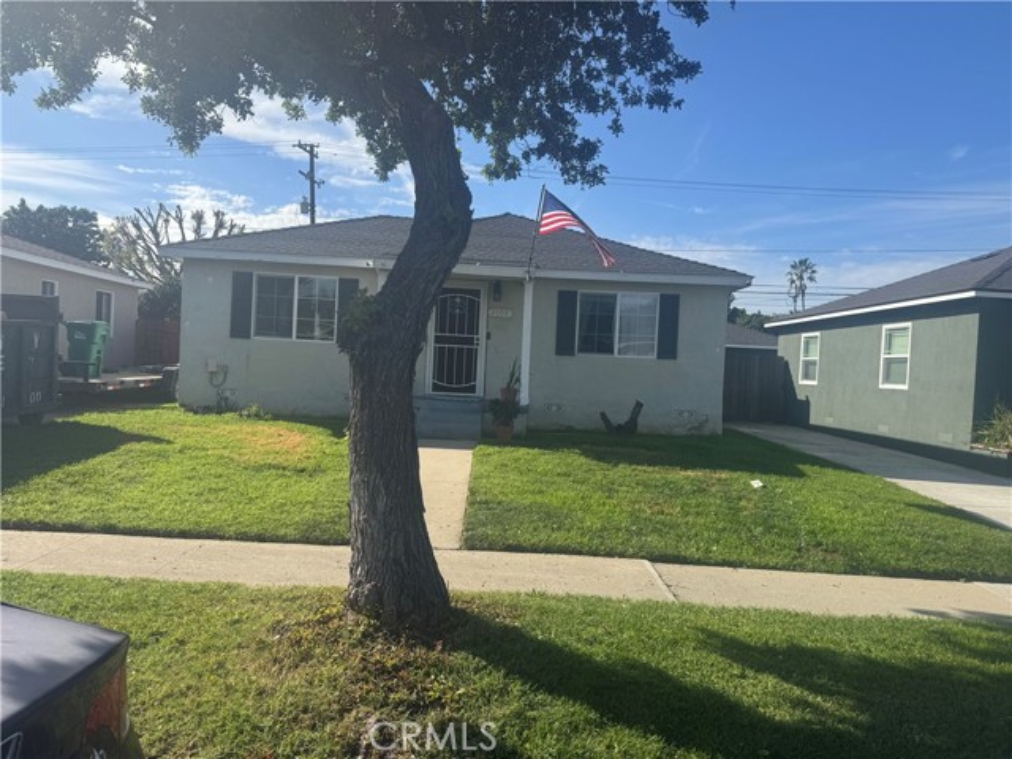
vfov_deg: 56.8
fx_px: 702
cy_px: 380
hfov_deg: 71.6
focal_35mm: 24
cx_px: 506
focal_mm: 6.76
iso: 80
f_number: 1.78
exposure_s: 1/3802
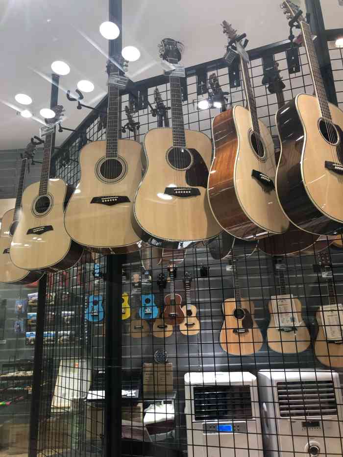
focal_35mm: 28
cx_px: 172
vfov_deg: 63.4
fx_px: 370
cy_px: 228
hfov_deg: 49.8
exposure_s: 1/20
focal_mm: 4
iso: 40
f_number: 1.8
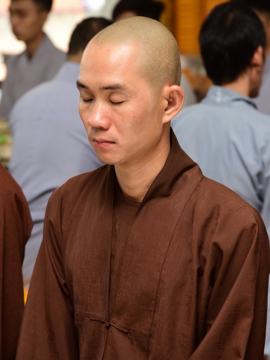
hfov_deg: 13.0
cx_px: 135
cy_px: 170
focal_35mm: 114
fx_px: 1186
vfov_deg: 17.3
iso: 800
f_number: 5.6
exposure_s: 1/50
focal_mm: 105
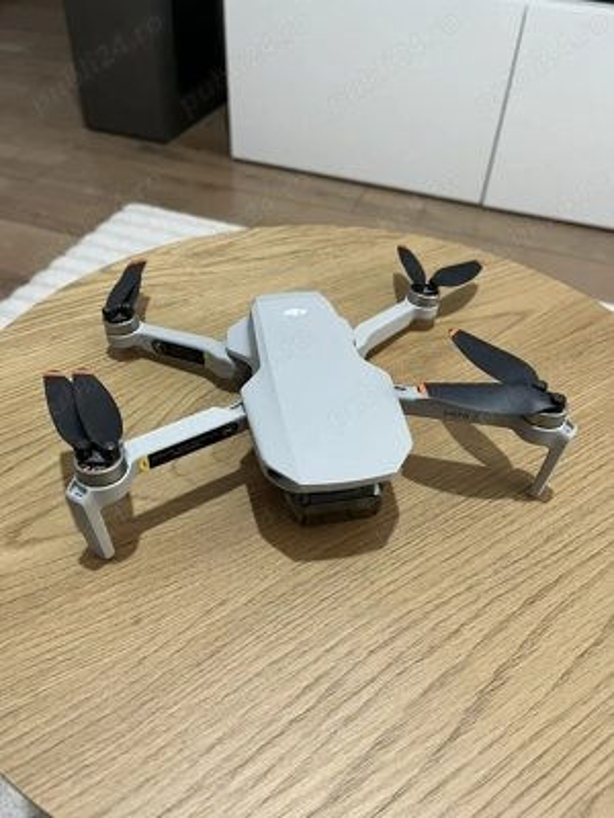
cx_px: 307
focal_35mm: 26
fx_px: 615
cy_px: 409
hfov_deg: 53.1
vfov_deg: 67.3
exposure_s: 1/60
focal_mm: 5.1
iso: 320
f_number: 1.6
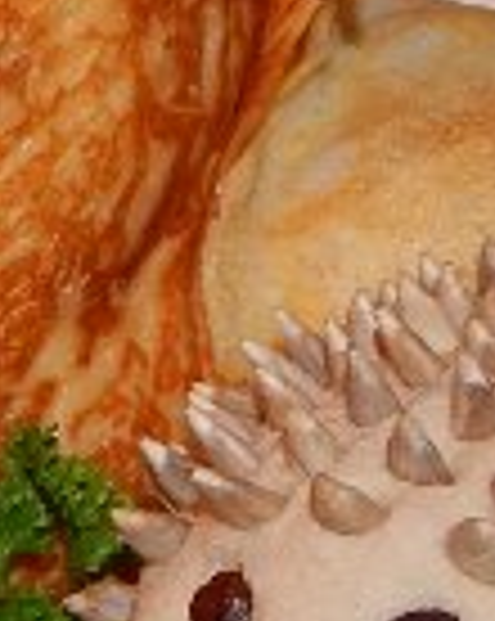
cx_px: -508
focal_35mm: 261
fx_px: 4790
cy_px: -238
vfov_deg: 7.3
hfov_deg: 5.8
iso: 200
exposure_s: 1/30
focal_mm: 8.6
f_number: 3.7
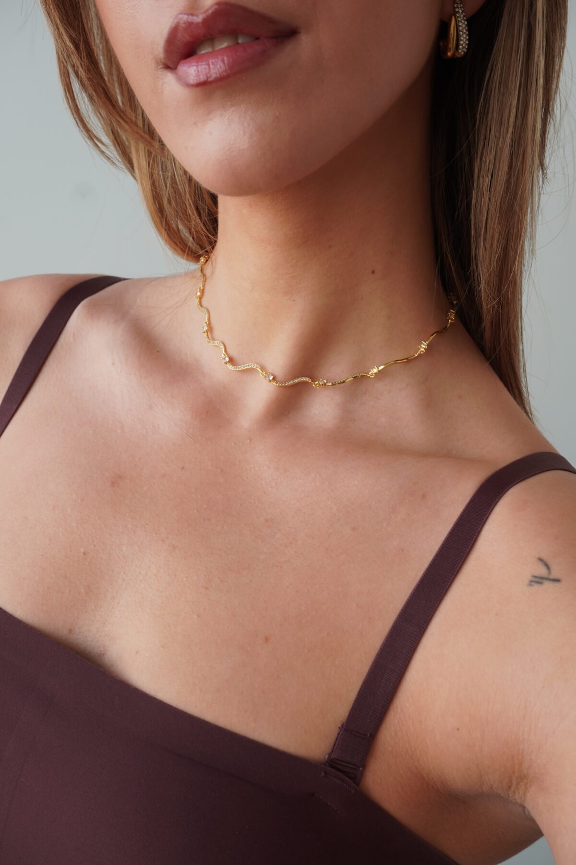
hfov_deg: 31.9
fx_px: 1008
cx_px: 288
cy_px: 432
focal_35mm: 42
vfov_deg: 46.4
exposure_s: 1/60
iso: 100
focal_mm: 28
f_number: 8
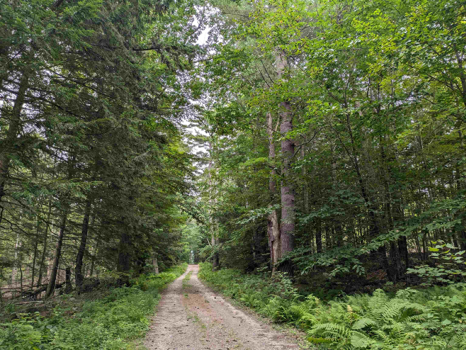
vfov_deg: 54.9
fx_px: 337
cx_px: 233
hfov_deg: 69.4
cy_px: 175
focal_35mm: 25
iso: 42
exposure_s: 1/306
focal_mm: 5.43
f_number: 1.89
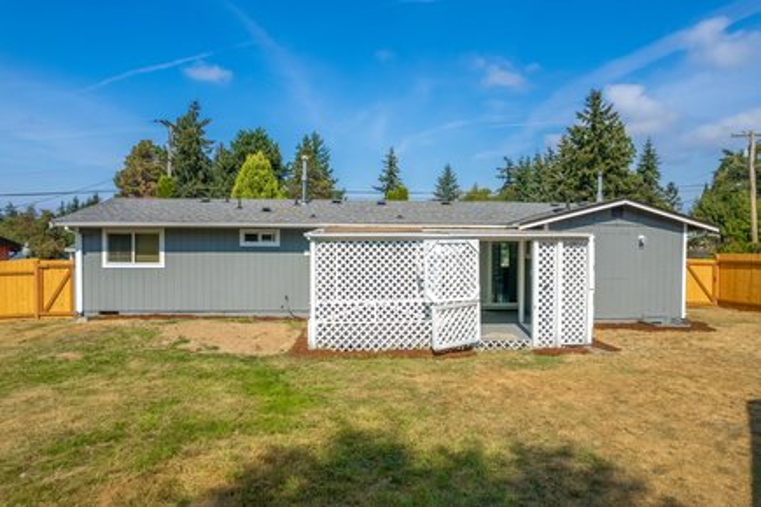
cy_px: 254
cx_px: 380
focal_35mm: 22
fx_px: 465
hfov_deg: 78.6
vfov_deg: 57.2
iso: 130
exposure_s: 1/3000
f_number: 2.8
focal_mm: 8.38
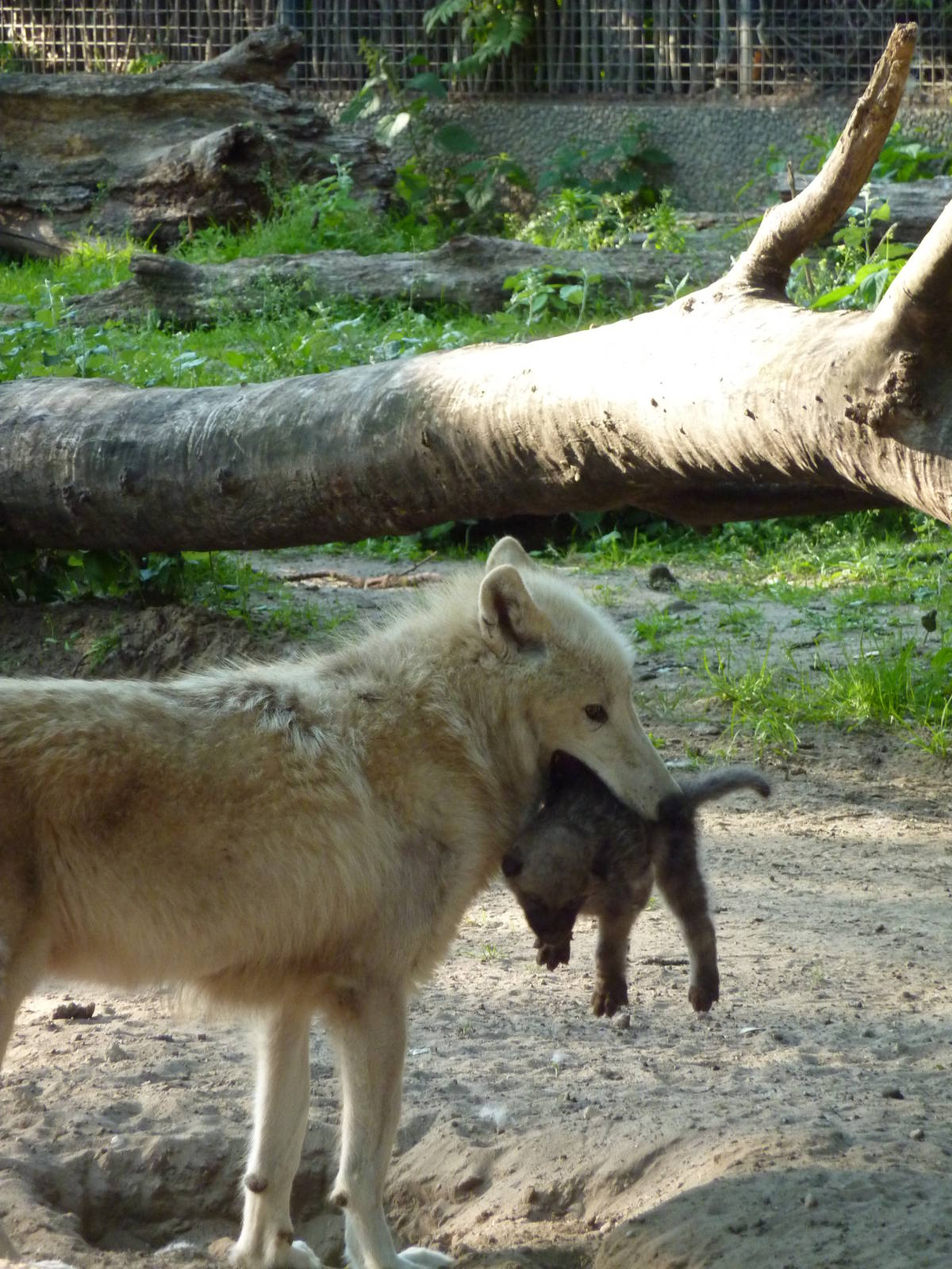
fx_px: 11001
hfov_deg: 5.0
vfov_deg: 6.6
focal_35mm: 300
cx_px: 476
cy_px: 634
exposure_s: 1/125
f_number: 4.9
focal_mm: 49.2
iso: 400
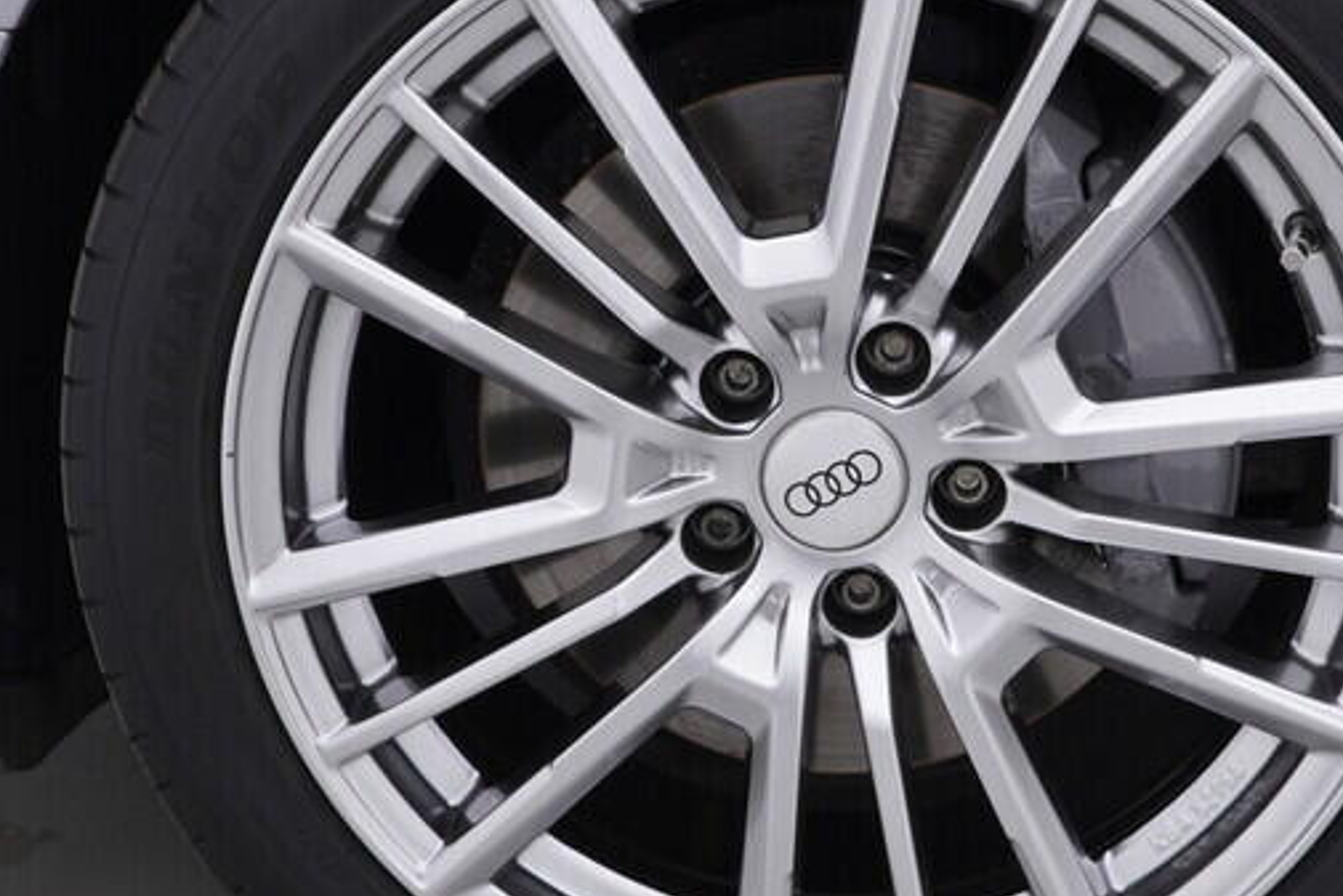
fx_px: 2724
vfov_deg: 18.7
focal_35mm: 73
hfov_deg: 27.6
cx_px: 872
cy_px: 347
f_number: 4
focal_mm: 24
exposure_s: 1/80
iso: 125
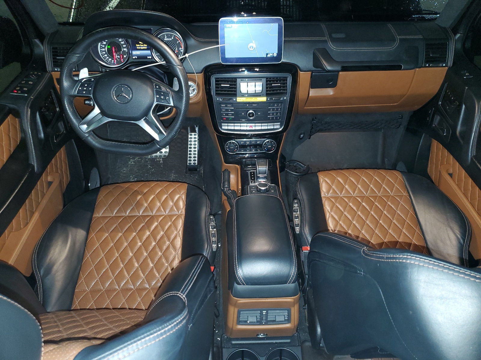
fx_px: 361
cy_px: 180
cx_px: 240
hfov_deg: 67.3
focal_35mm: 26
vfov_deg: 53.1
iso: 134
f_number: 1.5
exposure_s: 1/11
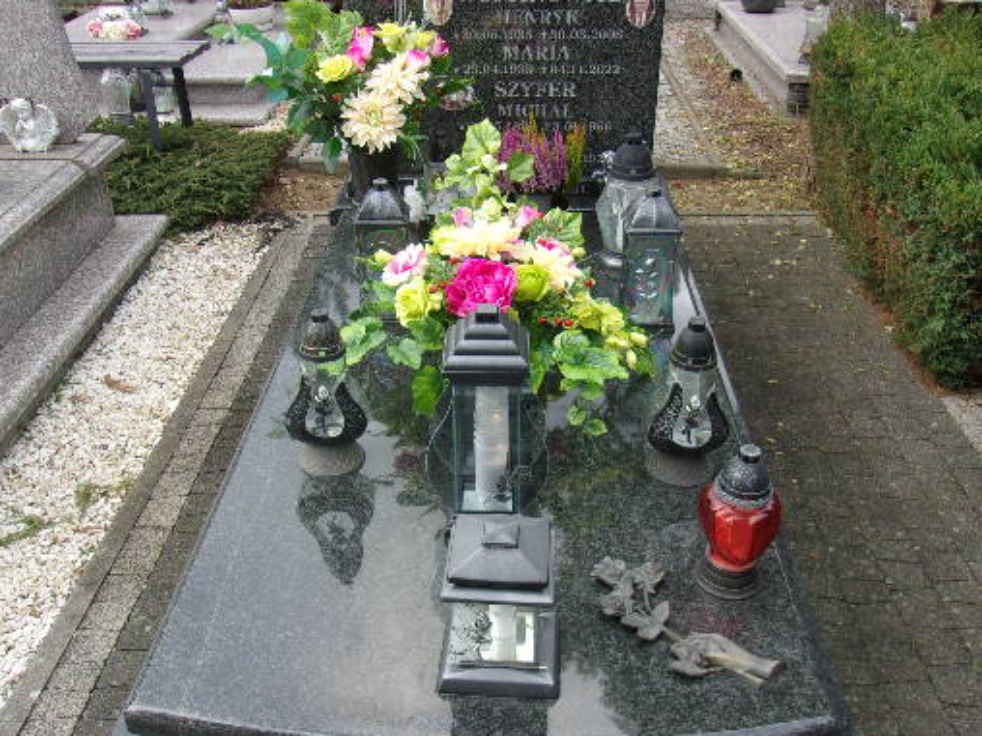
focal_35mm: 34
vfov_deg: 41.8
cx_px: 489
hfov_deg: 54.0
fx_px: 965
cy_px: 390
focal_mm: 4.9
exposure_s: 1/160
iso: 80
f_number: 3
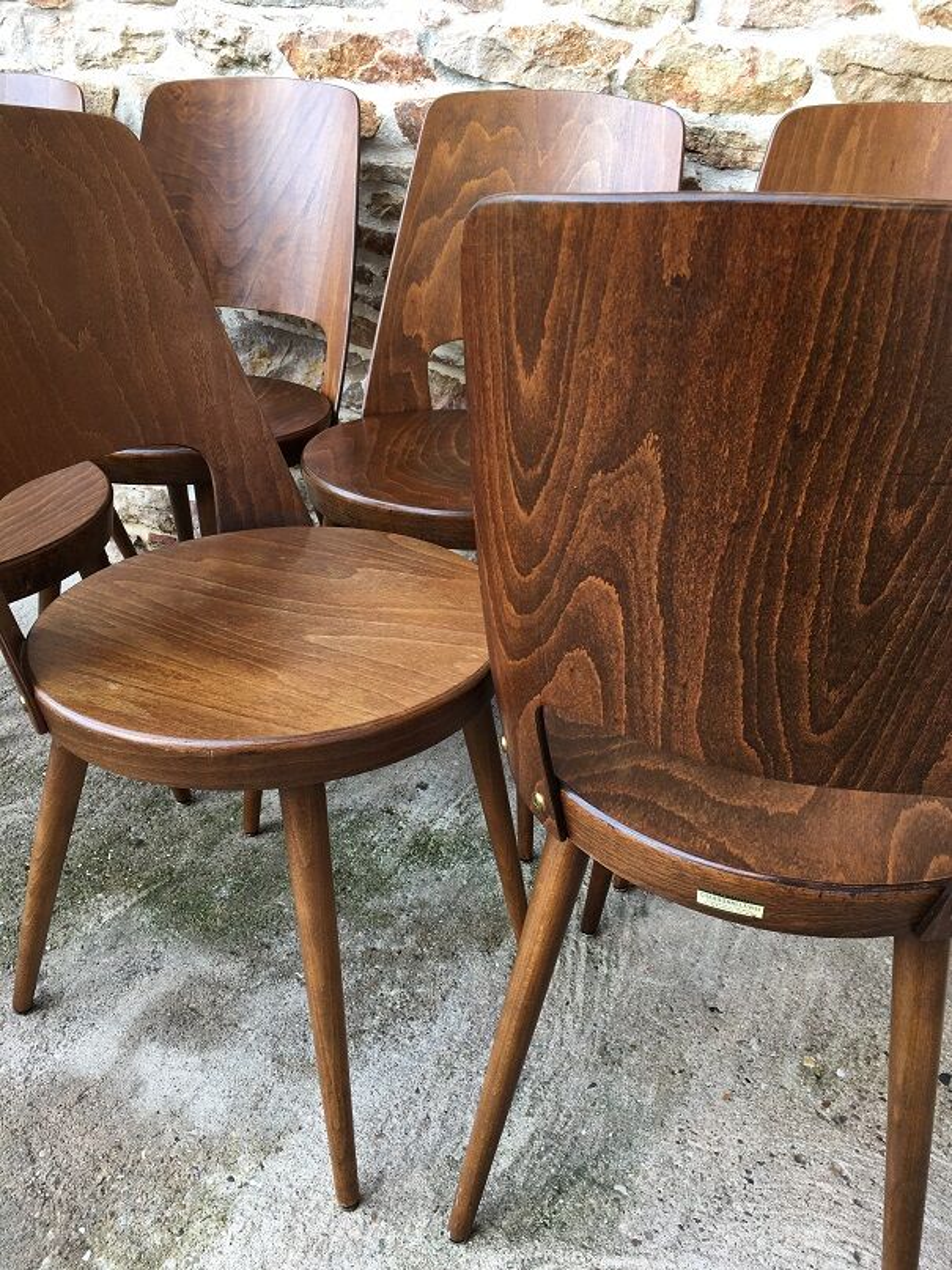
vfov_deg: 61.7
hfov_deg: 48.2
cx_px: 476
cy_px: 635
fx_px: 1064
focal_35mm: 29
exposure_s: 1/104
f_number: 2.2
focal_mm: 4.15
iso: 25
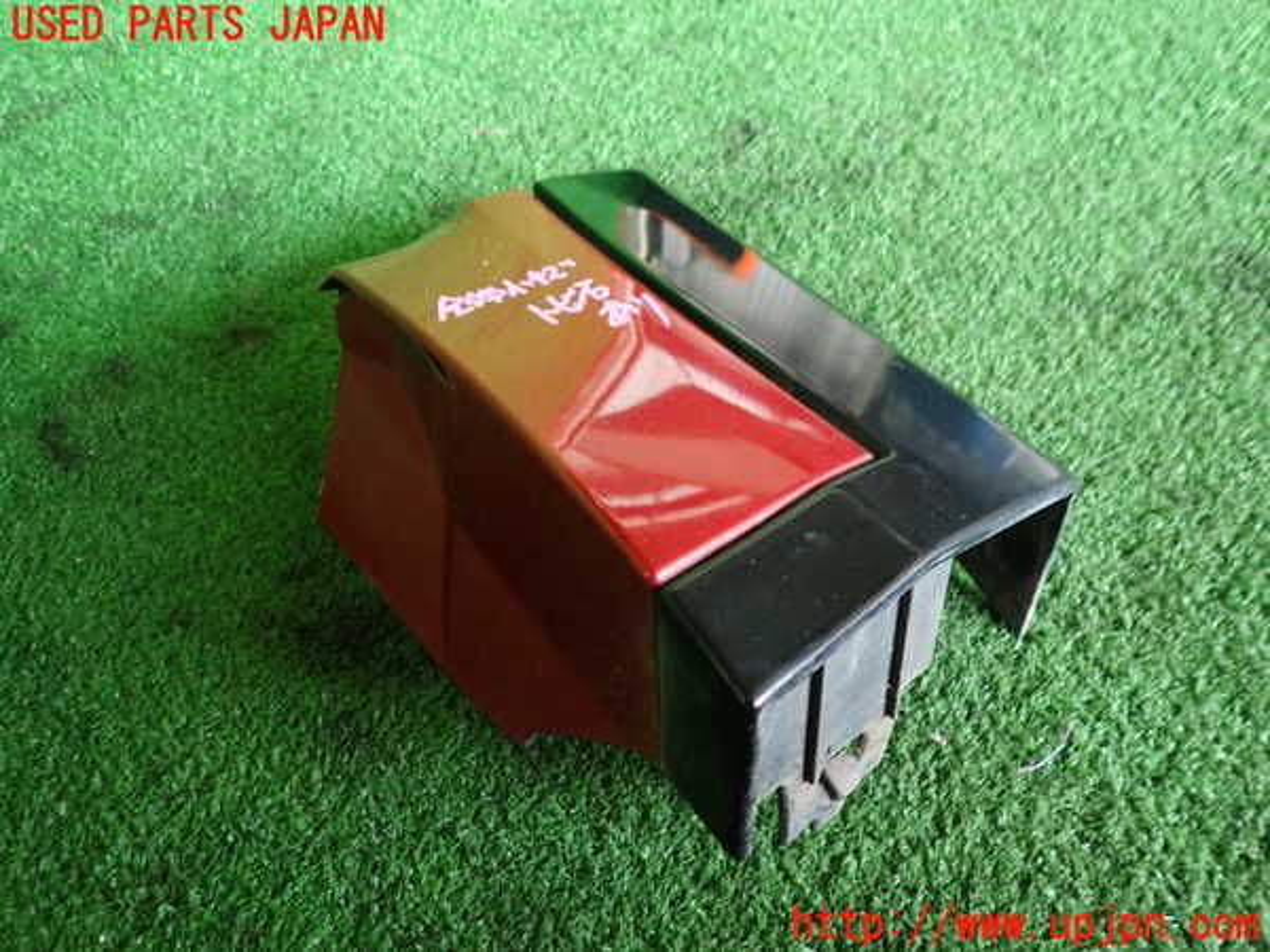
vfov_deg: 54.9
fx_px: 917
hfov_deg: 69.4
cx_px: 635
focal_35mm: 25
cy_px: 476
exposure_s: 1/40
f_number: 2
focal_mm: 4.5
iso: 200
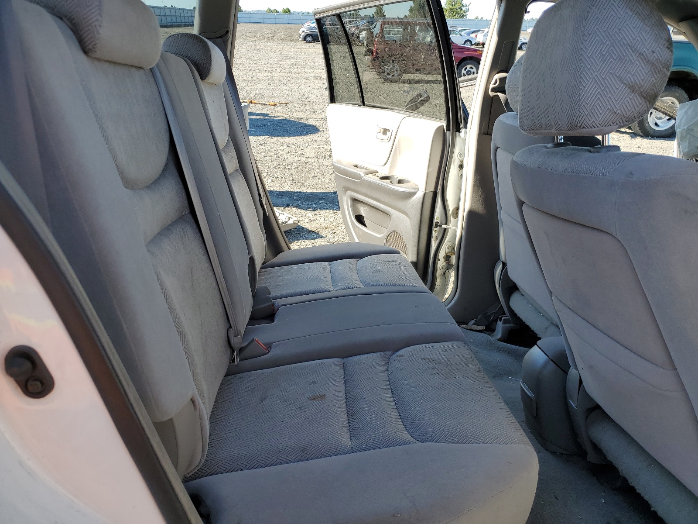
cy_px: 262
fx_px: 524
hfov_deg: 67.3
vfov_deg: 53.1
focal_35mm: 26
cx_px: 349
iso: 50
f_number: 1.5
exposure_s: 1/769
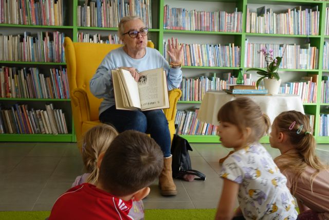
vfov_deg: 28.7
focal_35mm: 47
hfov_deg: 41.9
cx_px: 164
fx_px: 430
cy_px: 110
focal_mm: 17.11
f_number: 2.8
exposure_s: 1/80
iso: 125
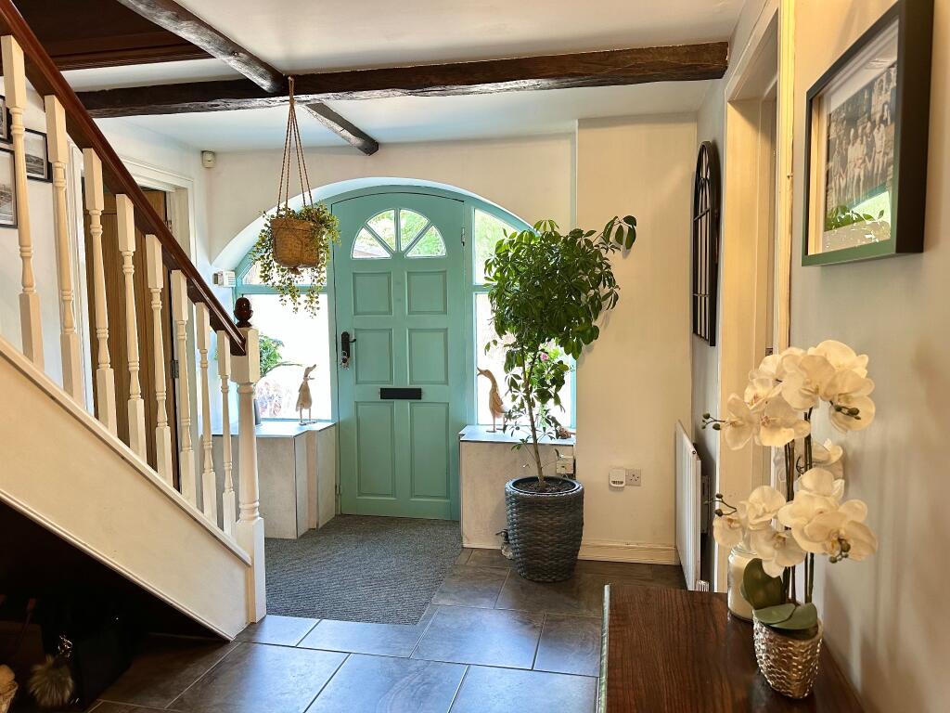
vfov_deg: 56.8
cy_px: 356
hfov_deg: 71.6
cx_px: 475
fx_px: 659
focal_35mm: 24
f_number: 1.78
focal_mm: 6.86
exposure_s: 1/100
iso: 200
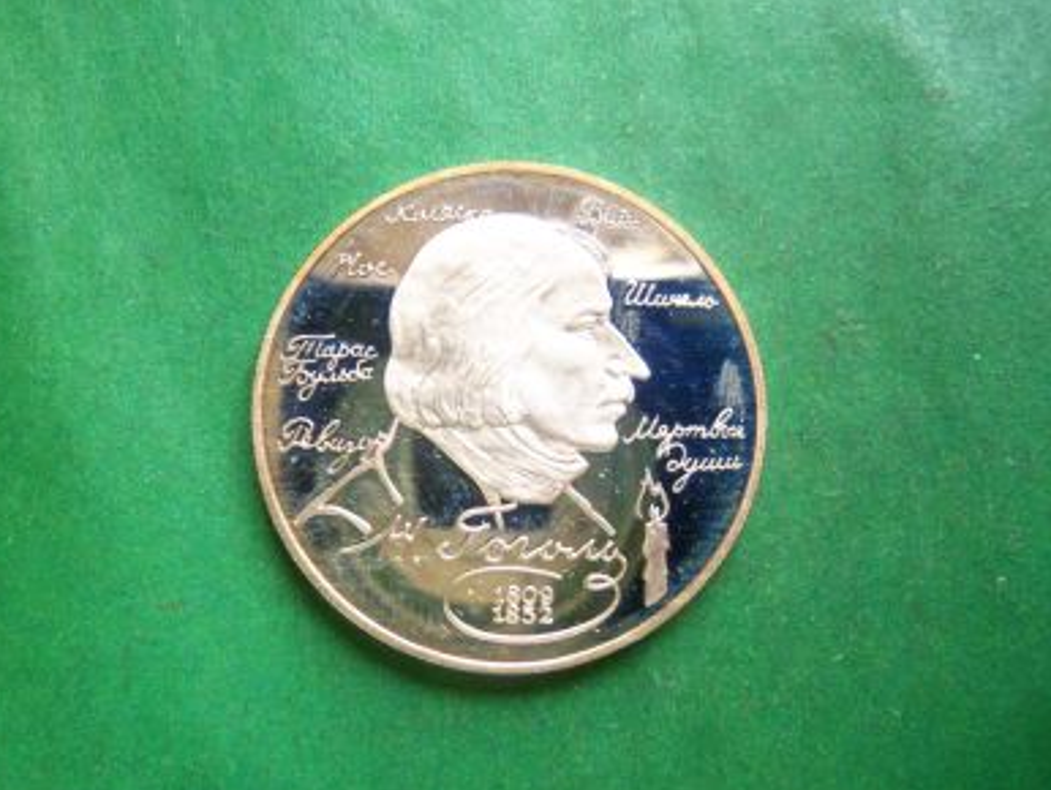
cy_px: 400
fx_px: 881
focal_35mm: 29
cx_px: 509
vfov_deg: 48.3
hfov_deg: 61.6
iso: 320
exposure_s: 1/30
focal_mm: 5.1
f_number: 3.9
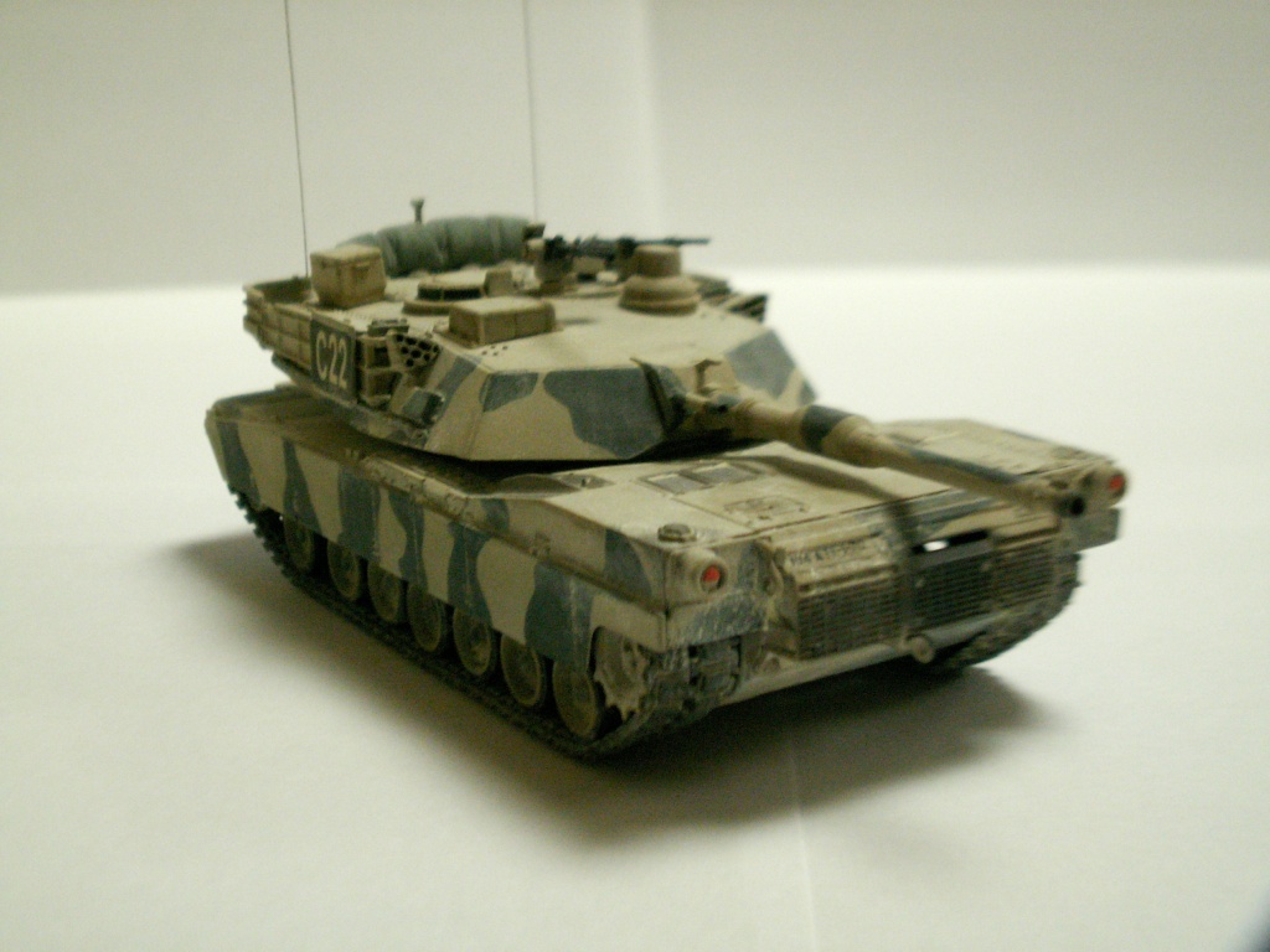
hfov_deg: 36.2
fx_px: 1944
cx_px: 635
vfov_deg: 27.5
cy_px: 476
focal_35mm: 53
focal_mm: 8.8
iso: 160
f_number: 3.2
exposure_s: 1/15
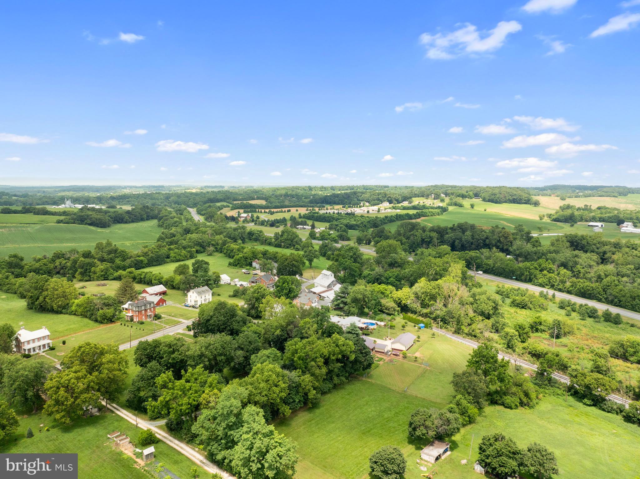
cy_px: 240
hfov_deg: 71.6
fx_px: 443
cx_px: 320
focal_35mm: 24
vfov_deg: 56.8
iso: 260
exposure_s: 1/2000
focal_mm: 12.29
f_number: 2.8
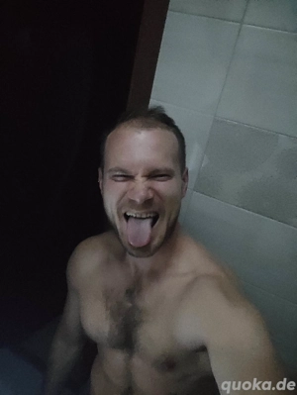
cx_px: 148
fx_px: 228
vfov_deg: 81.7
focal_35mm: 20
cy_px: 198
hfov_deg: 66.1
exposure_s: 1/11
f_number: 2.45
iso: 2400
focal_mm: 3.49
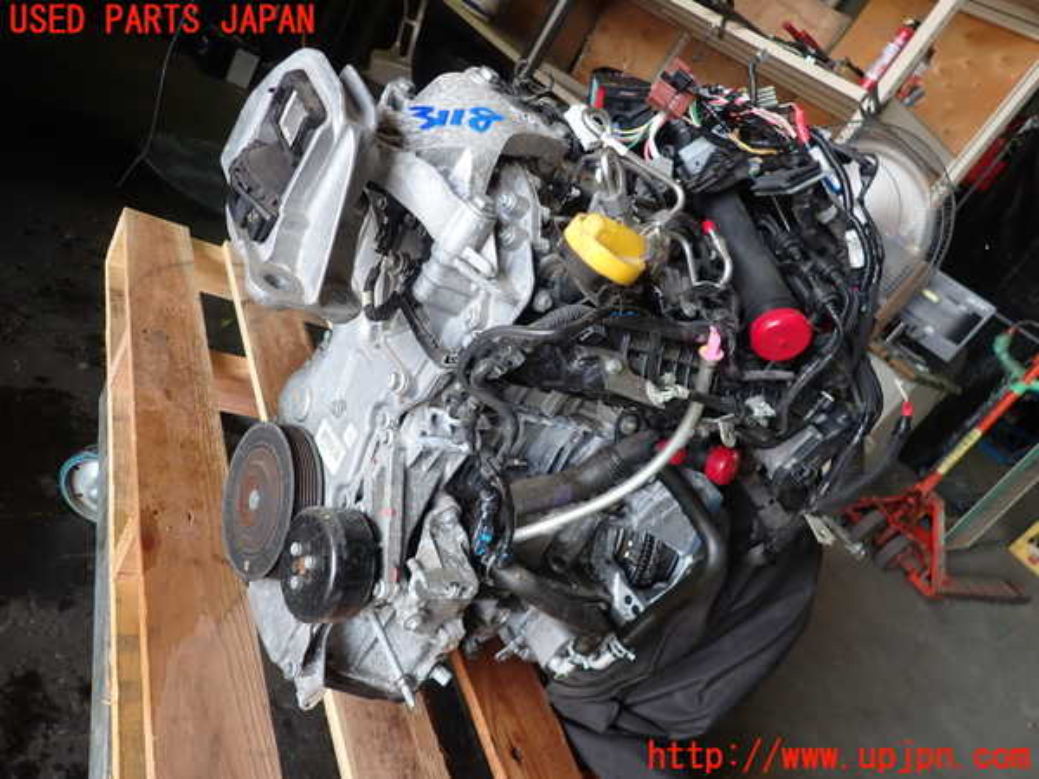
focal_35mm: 25
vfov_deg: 54.9
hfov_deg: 69.4
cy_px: 390
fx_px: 750
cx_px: 520
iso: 100
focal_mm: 4.5
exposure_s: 1/80
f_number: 2
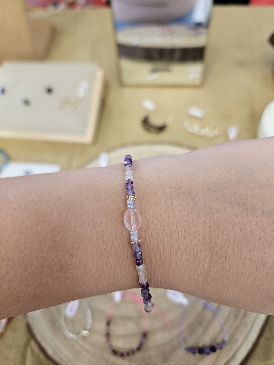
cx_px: 137
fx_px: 243
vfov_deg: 73.9
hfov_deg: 58.9
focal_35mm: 23
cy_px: 182
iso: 160
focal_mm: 5.4
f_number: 1.8
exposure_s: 1/100
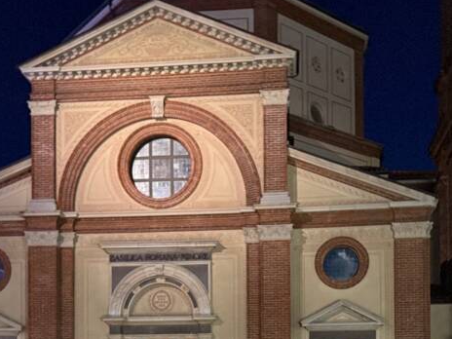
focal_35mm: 53
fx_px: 692
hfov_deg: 36.2
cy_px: 368
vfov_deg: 25.6
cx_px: 228
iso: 1000
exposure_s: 1/25
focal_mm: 6.76
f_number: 1.78
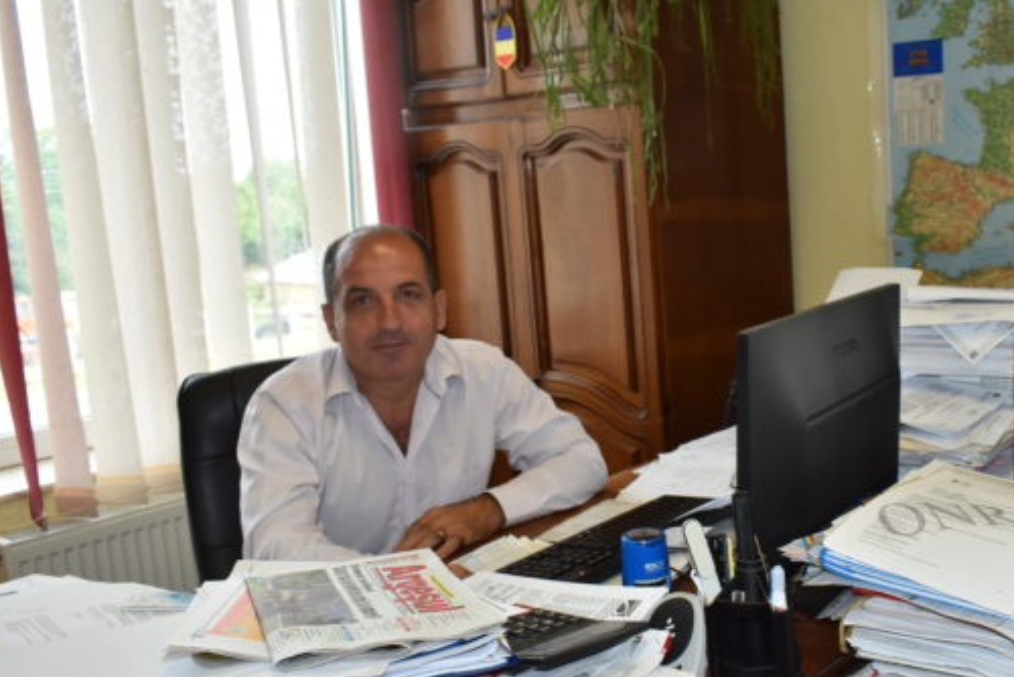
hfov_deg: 49.0
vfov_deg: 34.2
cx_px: 645
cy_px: 355
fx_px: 1099
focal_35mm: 39
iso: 500
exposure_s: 1/125
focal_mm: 20
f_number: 5.6
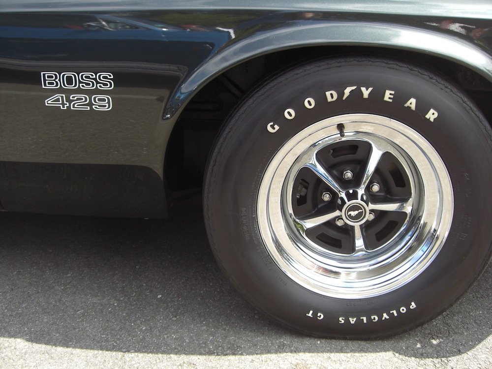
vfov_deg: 37.7
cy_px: 184
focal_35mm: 38
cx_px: 246
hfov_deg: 49.0
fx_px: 540
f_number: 2.7
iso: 64
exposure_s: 1/200
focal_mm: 6.2
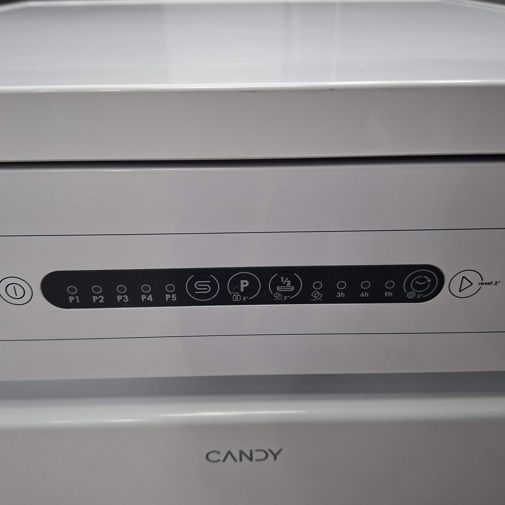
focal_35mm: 29
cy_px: 256
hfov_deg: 55.6
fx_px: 479
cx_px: 252
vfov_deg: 55.6
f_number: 1.8
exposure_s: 1/50
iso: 200
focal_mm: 5.54
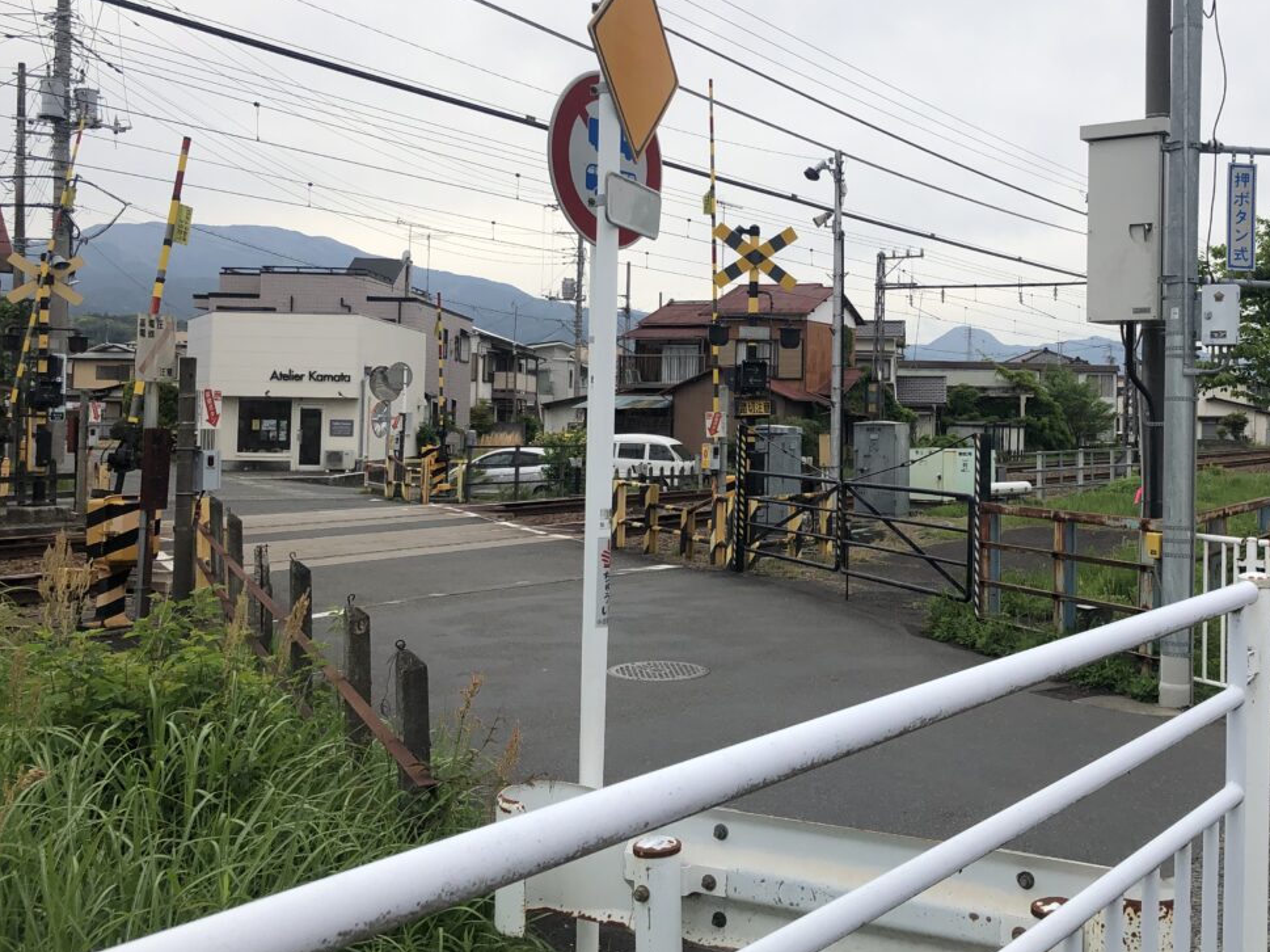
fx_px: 1357
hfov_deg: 49.4
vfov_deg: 38.5
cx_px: 837
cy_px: 392
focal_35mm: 37
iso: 20
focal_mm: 4
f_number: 1.8
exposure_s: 1/2525
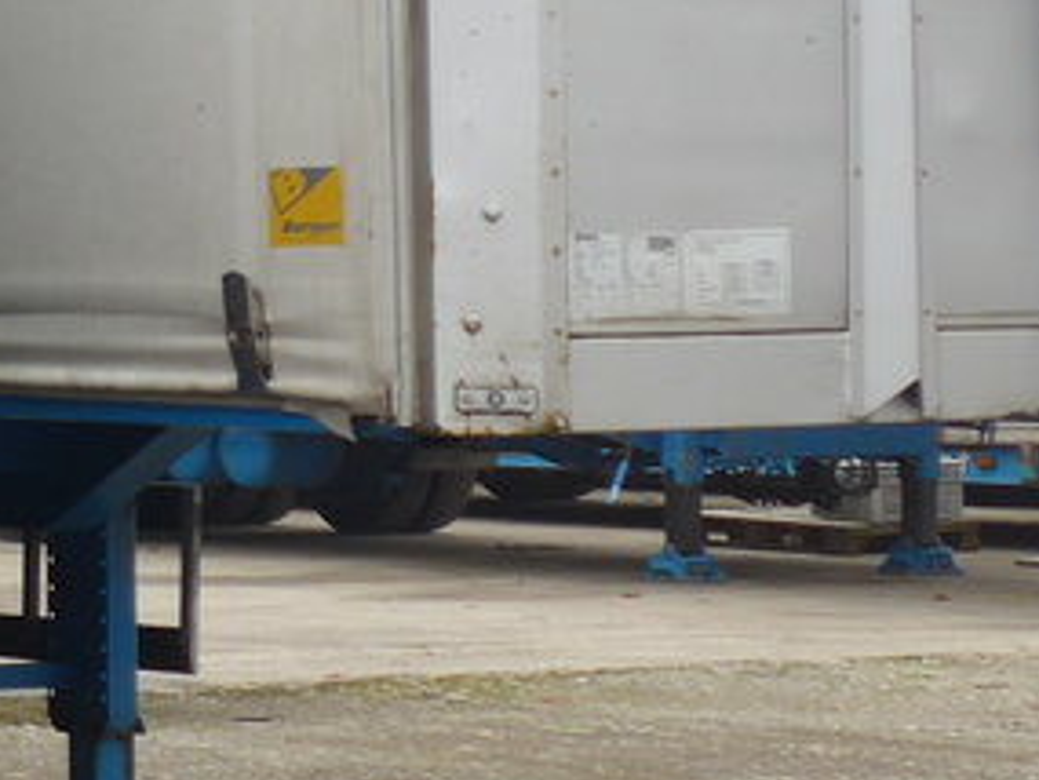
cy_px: 164
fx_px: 5555
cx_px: -1119
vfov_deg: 8.0
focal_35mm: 185
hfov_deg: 9.8
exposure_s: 1/250
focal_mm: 9
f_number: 2.8
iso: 80
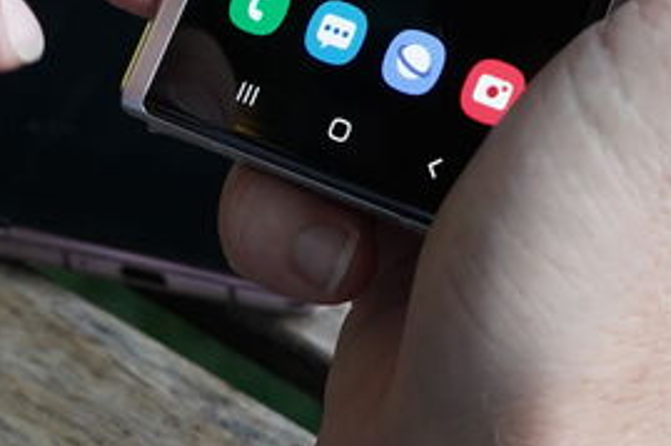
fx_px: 3725
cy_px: -304
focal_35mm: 200
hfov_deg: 10.2
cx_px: 579
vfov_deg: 6.7
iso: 2000
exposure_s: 1/160
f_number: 8
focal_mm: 56
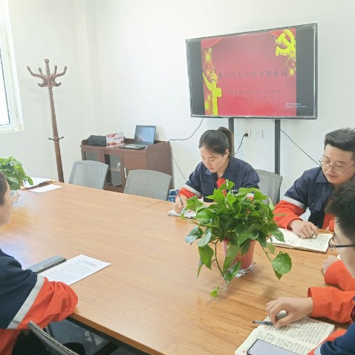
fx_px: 394
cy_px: 161
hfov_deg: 48.3
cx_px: 207
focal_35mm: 34
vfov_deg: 48.4
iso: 856
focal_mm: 5.59
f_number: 1.88
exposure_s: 1/50
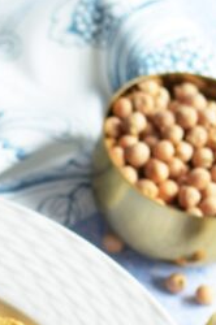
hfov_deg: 6.3
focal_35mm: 215
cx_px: -159
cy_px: 491
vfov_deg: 9.3
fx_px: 1941
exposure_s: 1/50
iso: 100
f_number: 2.8
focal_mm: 35
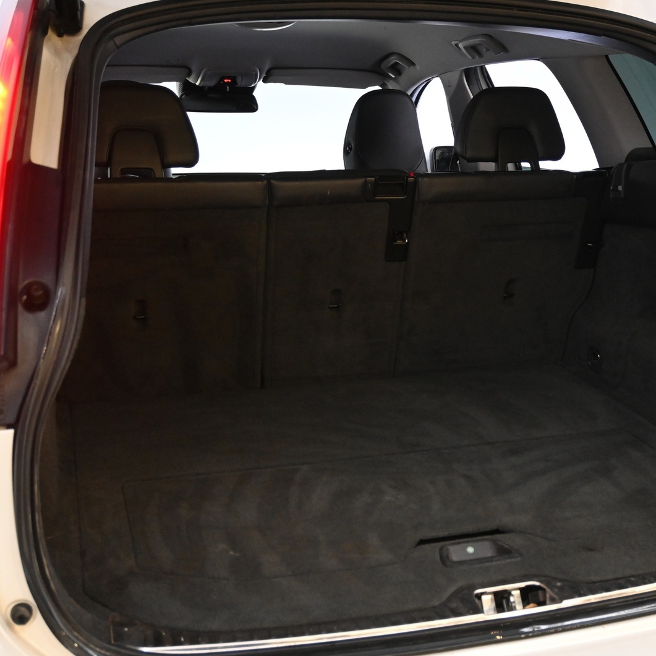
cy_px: 333
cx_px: 442
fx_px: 1043
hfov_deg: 34.6
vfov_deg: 34.9
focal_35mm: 49
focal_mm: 25
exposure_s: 1/40
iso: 2500
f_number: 4.2
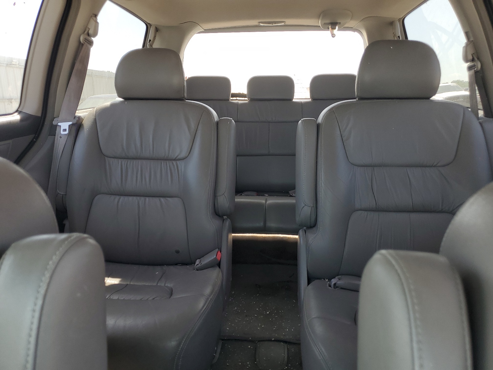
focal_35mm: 26
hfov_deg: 67.3
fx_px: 370
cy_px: 185
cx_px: 246
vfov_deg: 53.1
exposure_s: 1/169
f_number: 1.5
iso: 50
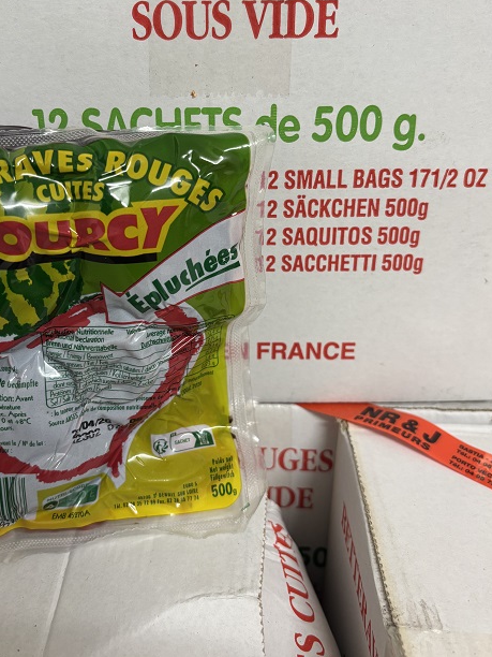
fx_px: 644
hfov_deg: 41.7
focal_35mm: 34
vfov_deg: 53.6
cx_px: 217
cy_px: 266
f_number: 1.6
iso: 100
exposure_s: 1/50
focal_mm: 5.96
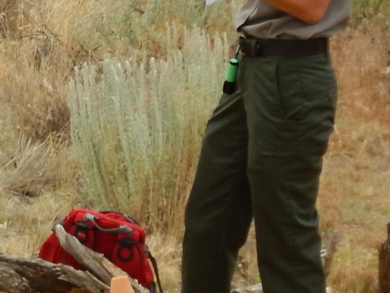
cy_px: 67
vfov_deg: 4.6
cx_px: -328
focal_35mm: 325
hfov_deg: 6.0
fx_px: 3661
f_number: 4.5
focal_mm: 13
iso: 125
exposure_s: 1/160
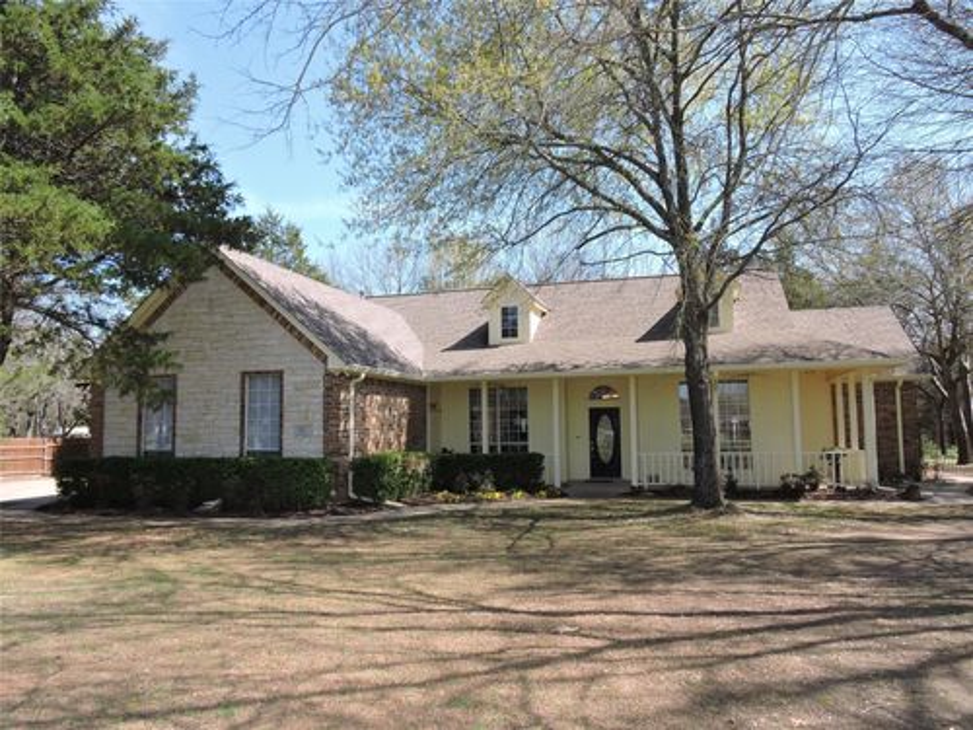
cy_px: 365
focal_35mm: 24
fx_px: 675
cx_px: 486
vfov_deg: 56.8
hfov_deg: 71.6
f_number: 3.3
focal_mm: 4.3
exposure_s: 1/1600
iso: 360
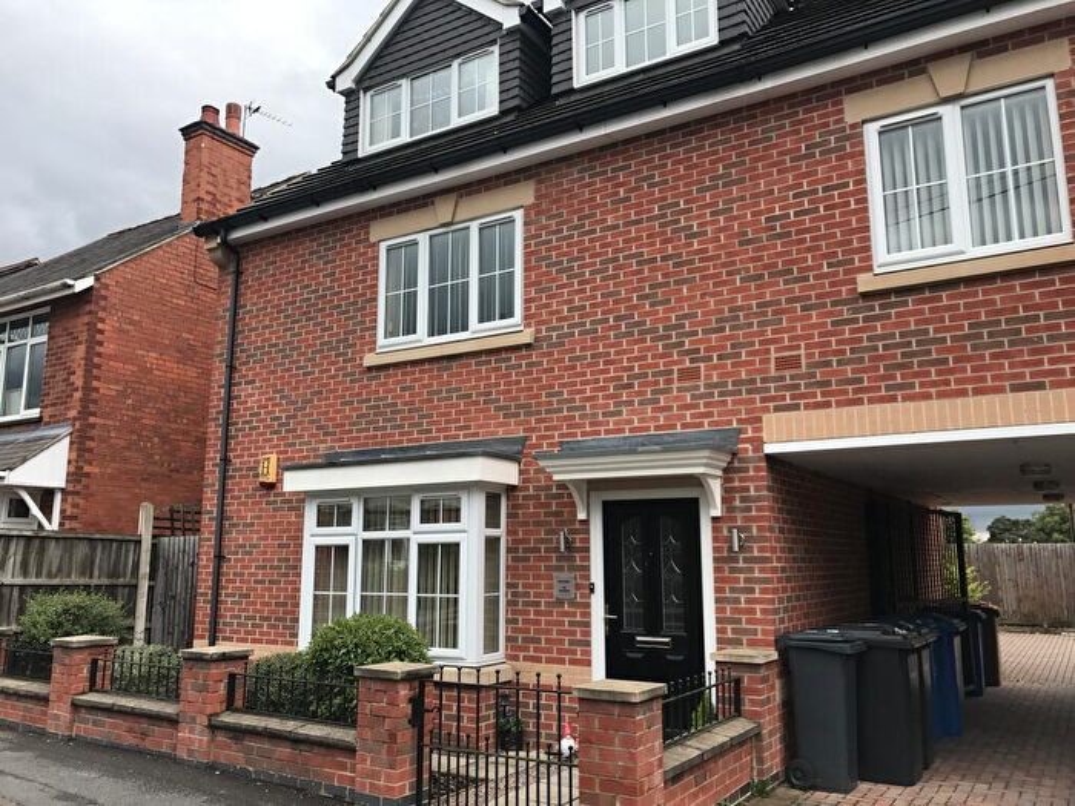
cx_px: 538
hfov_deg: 63.4
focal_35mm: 28
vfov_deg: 49.7
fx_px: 870
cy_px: 403
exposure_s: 1/1140
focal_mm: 3.99
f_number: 1.8
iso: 20
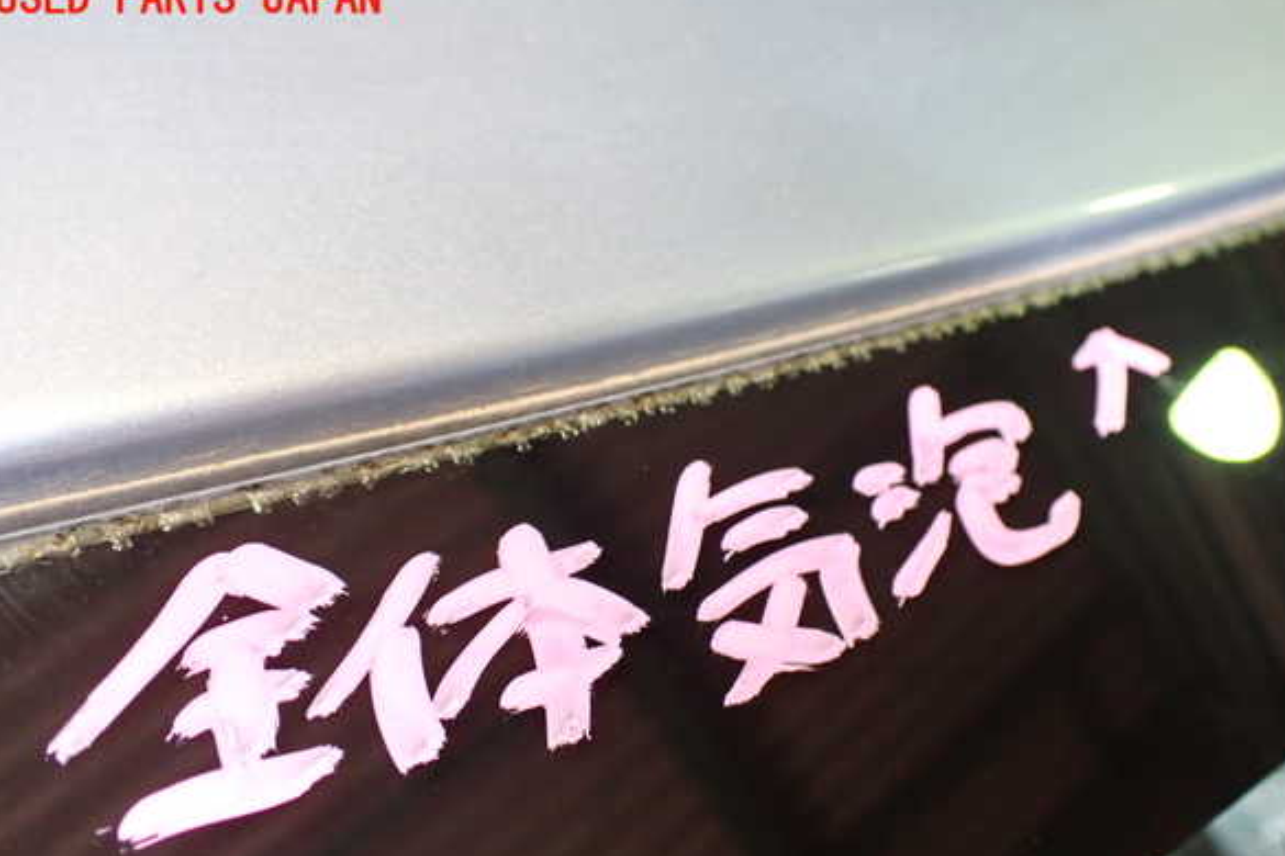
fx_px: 1142
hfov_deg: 58.7
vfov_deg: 41.1
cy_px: 465
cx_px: 641
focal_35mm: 32
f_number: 2.3
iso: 800
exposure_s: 1/125
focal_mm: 5.4
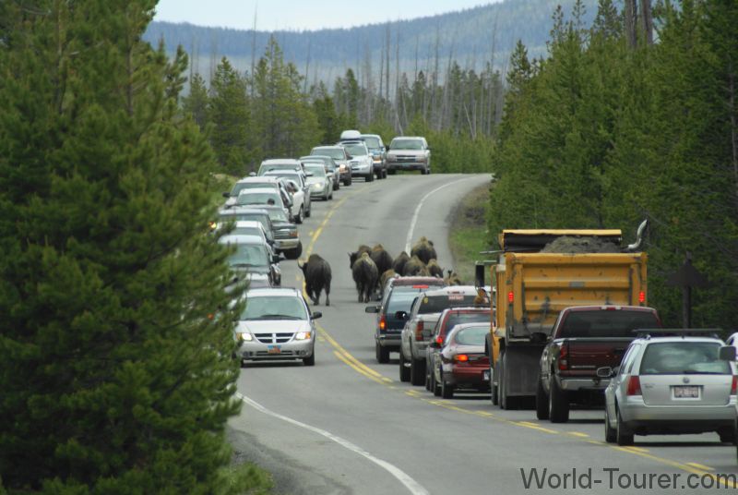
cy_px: 248
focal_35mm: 450
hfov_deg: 4.6
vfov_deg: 3.1
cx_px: 369
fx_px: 9238
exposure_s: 1/500
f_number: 5.6
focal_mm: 300
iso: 250
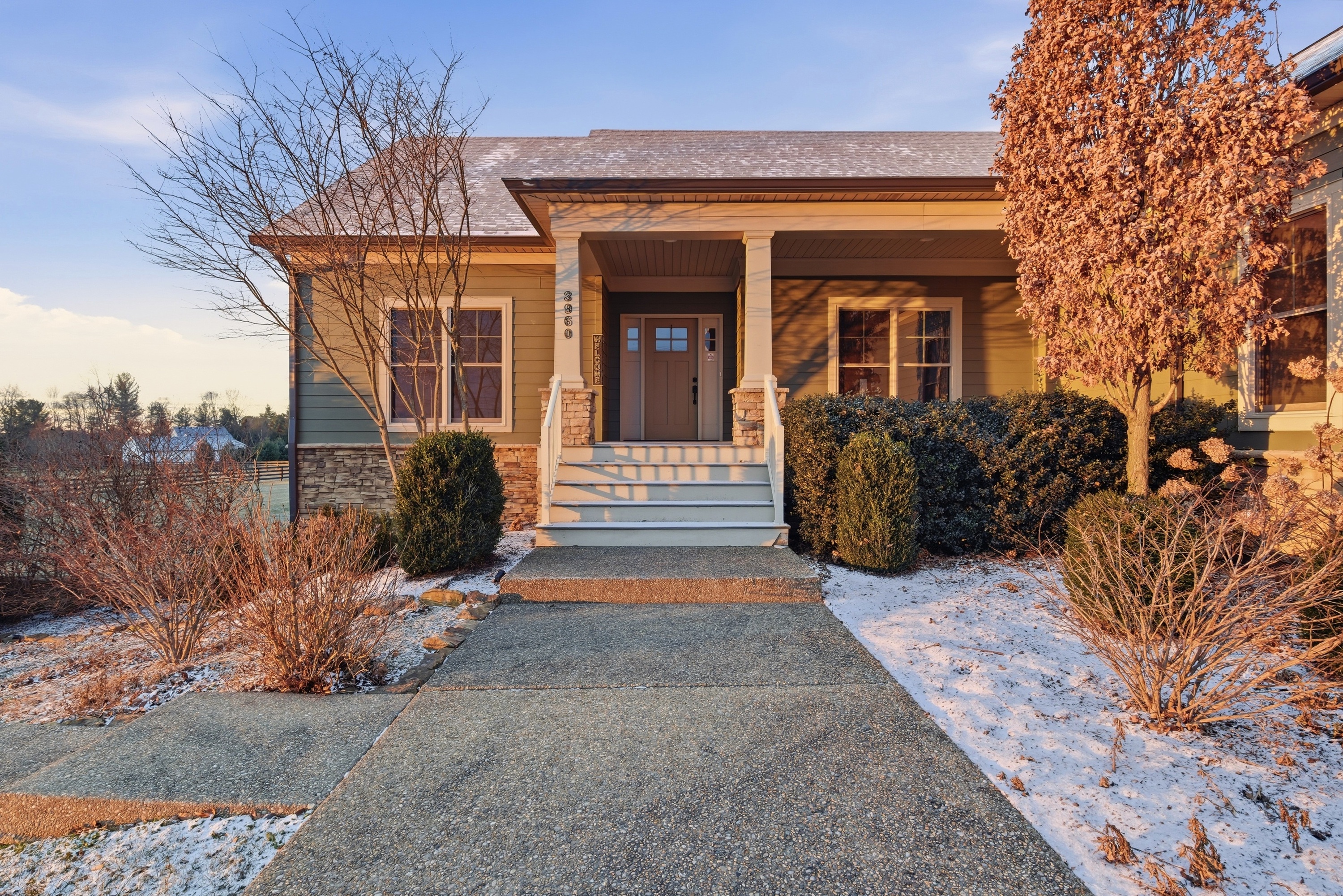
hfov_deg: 86.9
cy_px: 448
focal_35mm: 19
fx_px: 709
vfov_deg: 64.6
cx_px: 672
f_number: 9
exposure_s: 1/140
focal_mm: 12.6
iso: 400
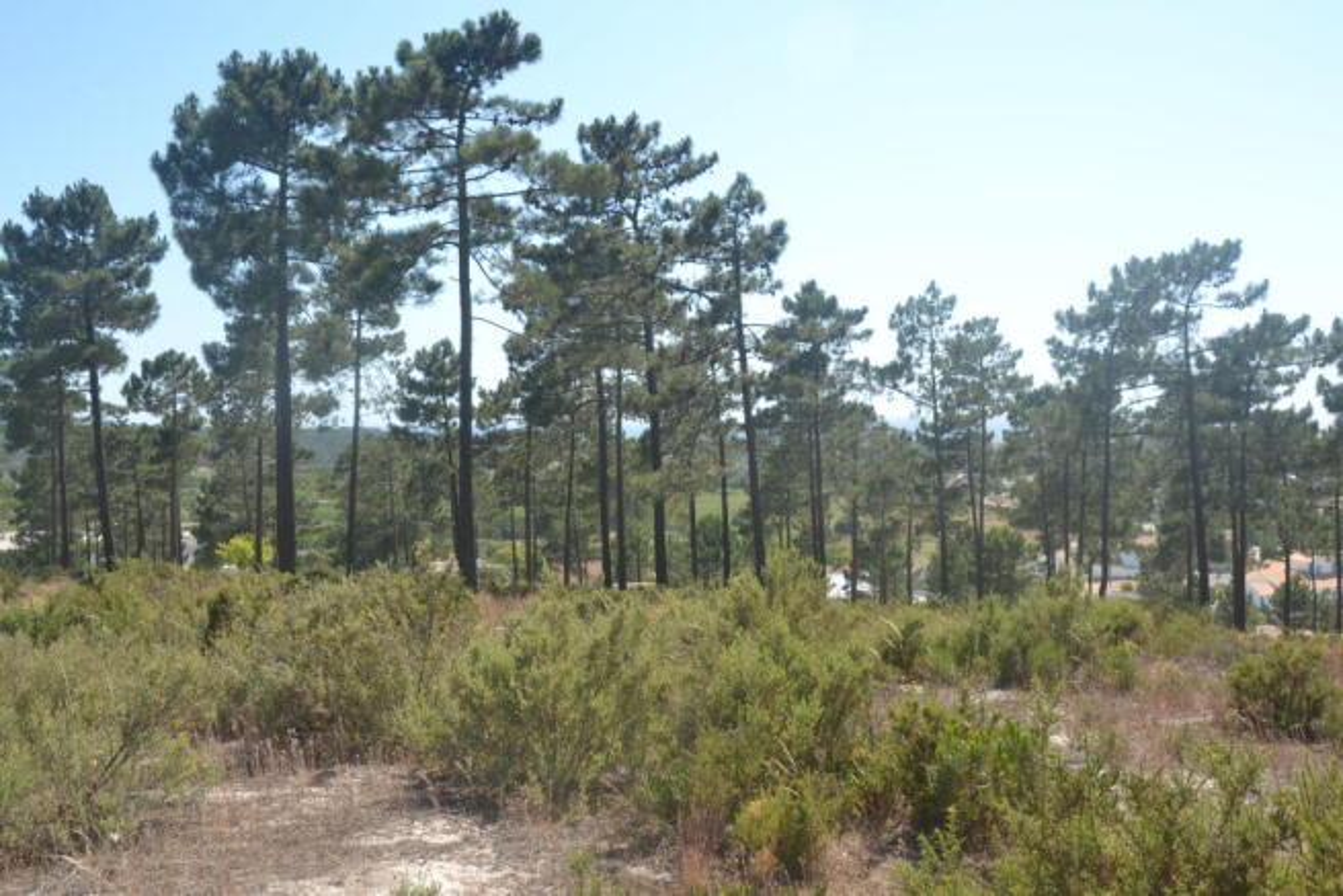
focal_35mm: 38
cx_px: 672
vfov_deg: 35.5
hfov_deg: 51.3
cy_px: 448
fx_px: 1399
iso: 100
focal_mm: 25
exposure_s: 1/160
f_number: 8
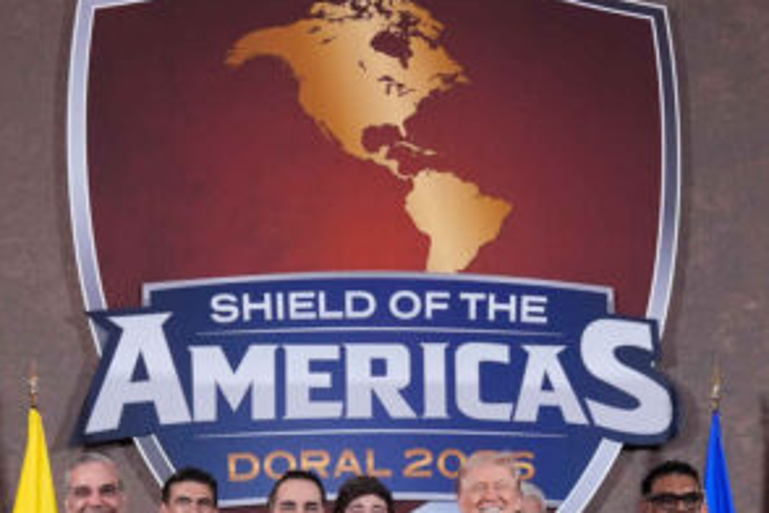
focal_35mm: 71
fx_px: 1517
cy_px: 500
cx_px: 395
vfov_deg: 18.7
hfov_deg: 28.5
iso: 5000
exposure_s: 1/320
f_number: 4
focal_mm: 29
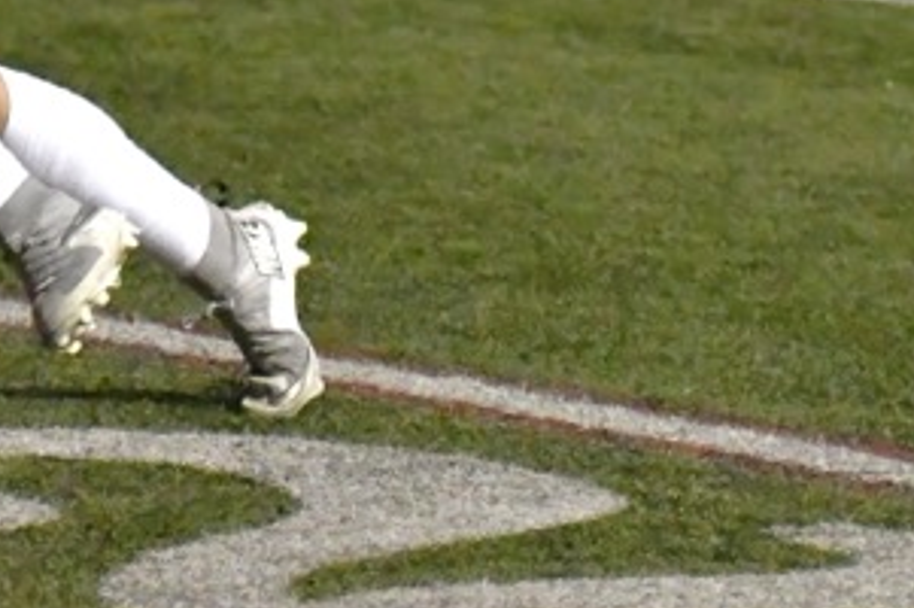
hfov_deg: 4.9
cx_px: -121
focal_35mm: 419
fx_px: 10626
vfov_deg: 3.3
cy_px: -353
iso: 6400
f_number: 2.8
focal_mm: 70
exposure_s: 1/1250
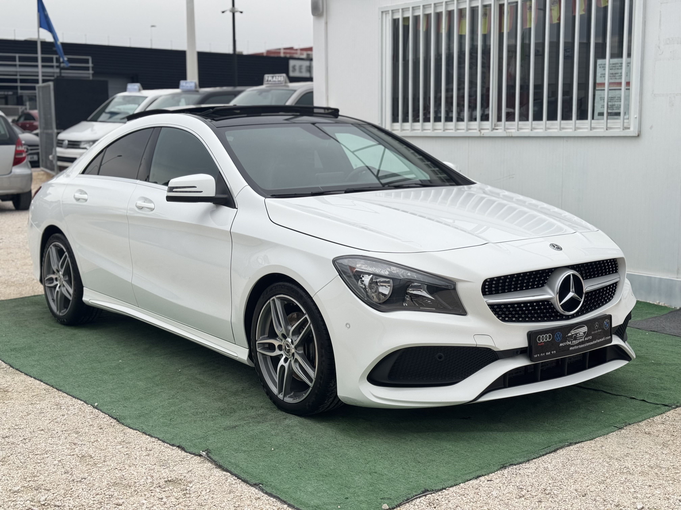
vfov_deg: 30.3
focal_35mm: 48
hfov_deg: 39.7
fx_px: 944
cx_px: 340
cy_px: 255
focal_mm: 6.76
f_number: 1.78
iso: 64
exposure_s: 1/181
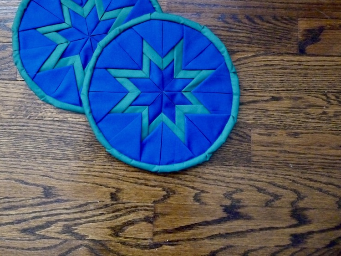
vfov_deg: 38.3
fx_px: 365
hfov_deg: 49.8
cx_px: 135
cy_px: 87
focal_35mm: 37
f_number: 3.3
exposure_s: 1/30
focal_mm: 4.7
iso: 800
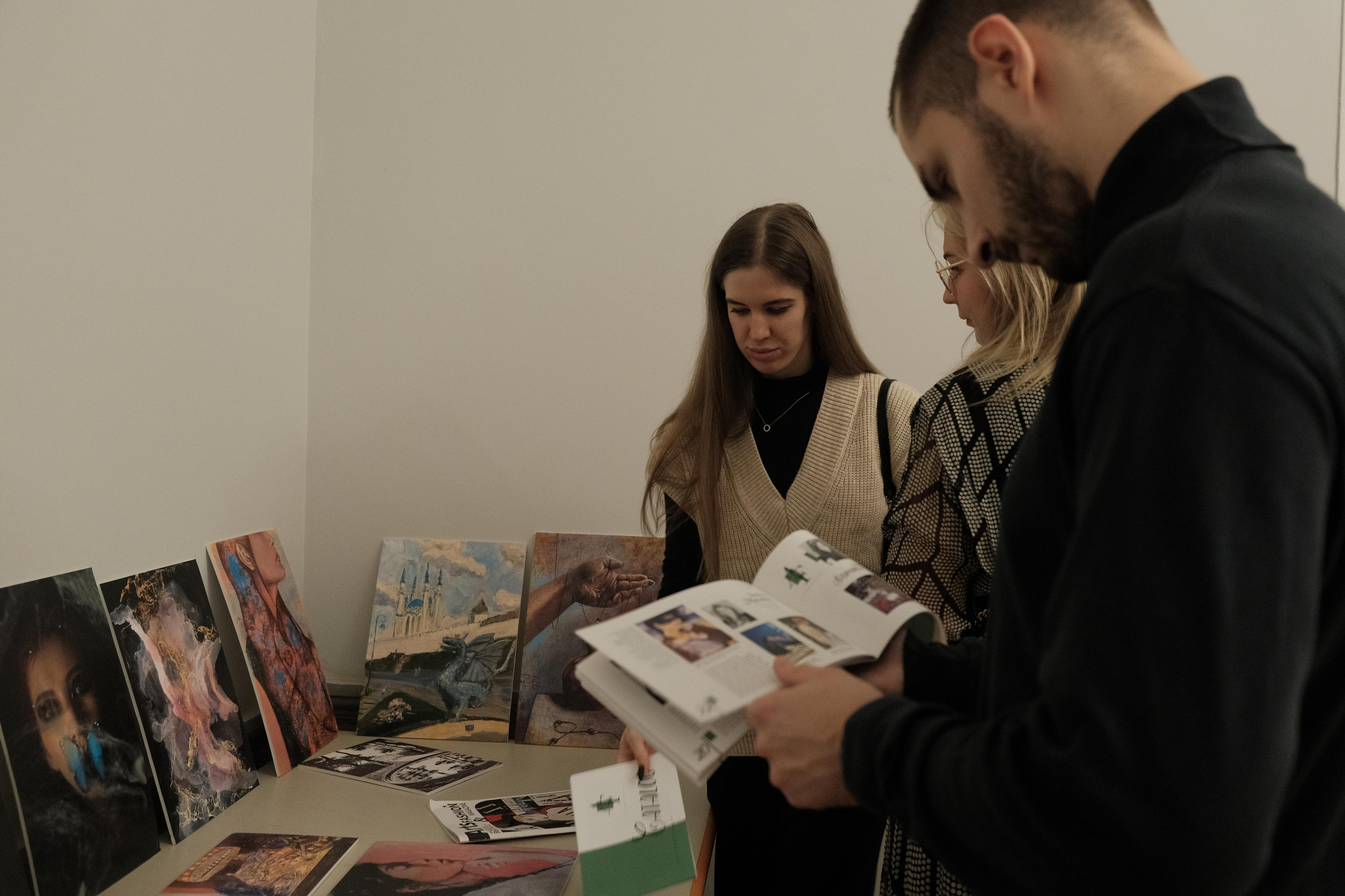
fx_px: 1233
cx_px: 672
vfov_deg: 40.0
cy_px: 448
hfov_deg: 57.2
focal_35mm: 33
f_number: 3.2
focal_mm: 22.3
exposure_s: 1/60
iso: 2000
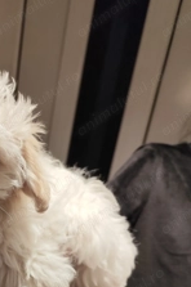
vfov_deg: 43.6
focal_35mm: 43
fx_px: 343
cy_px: 224
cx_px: 4
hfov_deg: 29.2
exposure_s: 1/50
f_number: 1.65
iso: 160
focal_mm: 6.19
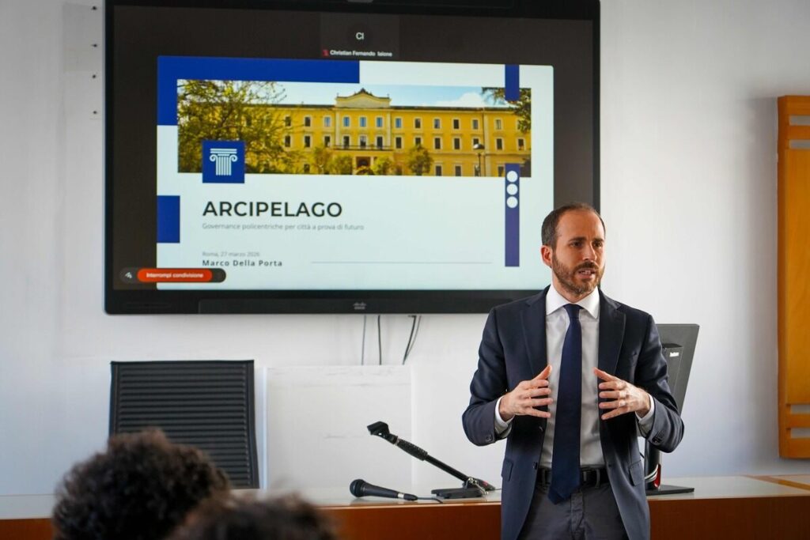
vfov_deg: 13.6
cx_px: 405
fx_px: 2273
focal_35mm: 101
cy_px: 270
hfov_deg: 20.2
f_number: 4
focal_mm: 101
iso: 1250
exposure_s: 1/400
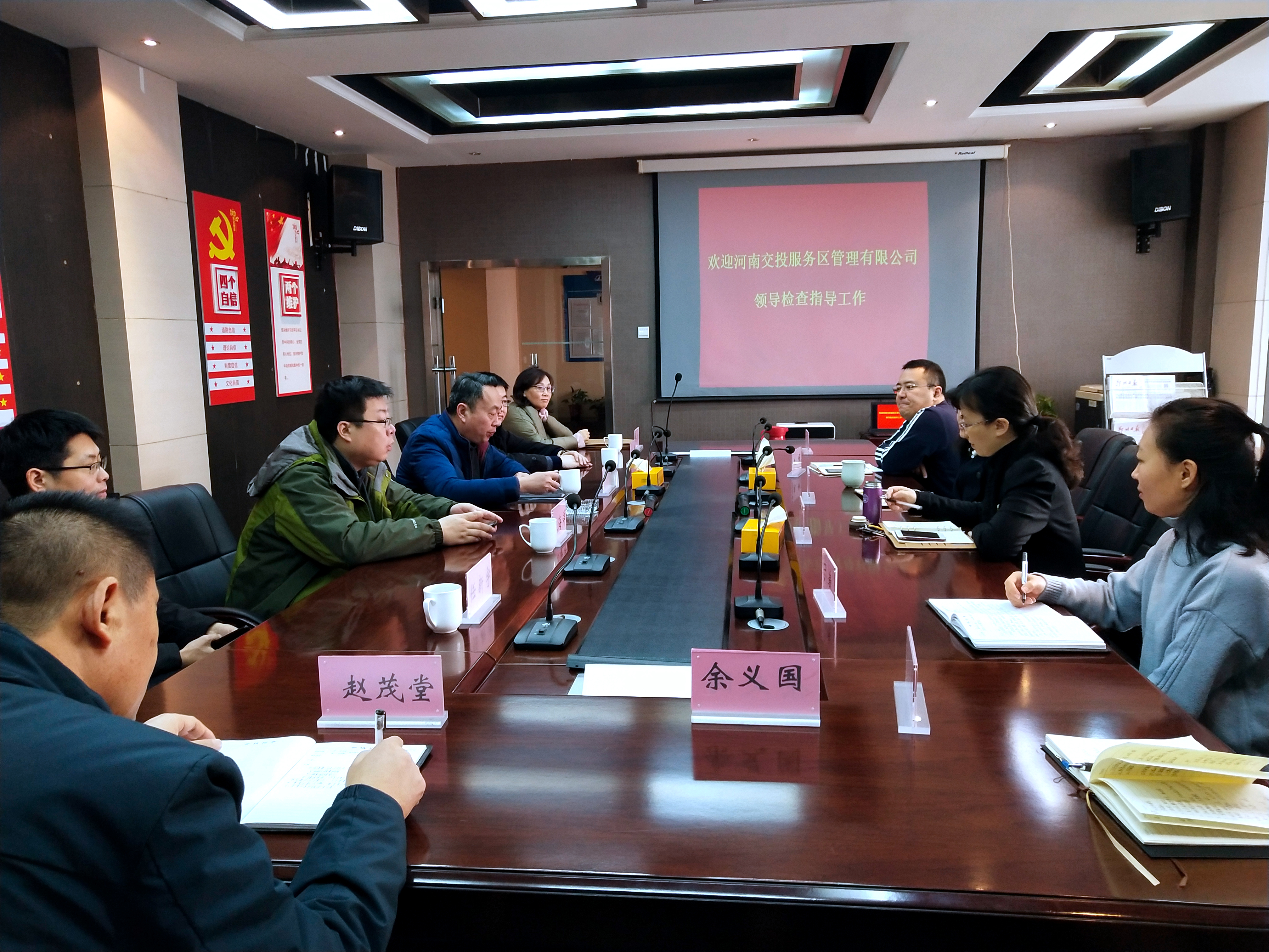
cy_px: 476
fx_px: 1100
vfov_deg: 46.8
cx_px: 634
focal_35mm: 30
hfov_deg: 60.0
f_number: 1.8
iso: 301
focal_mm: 3.95
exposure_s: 1/50
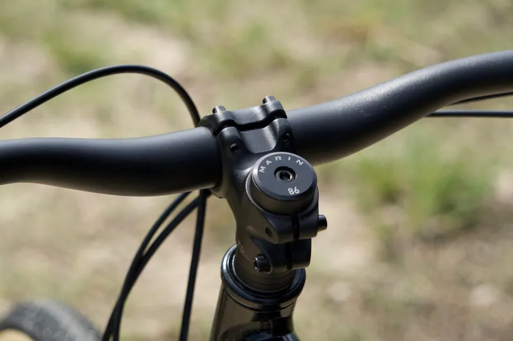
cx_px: 256
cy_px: 170
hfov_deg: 14.4
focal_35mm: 142
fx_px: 2030
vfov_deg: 9.6
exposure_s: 1/250
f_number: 5.6
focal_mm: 95
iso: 200
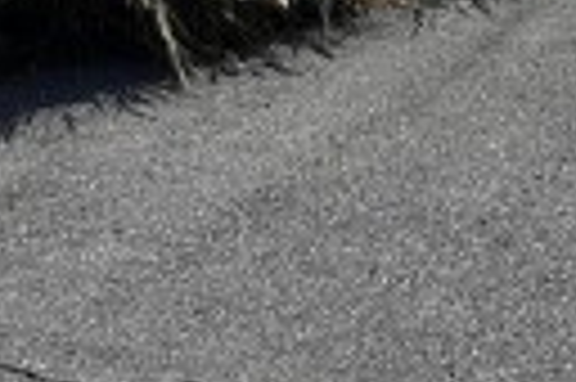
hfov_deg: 18.9
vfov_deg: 8.3
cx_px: 324
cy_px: -1070
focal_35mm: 108
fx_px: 1726
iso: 32
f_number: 1.8
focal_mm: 1.57
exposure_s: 1/5814
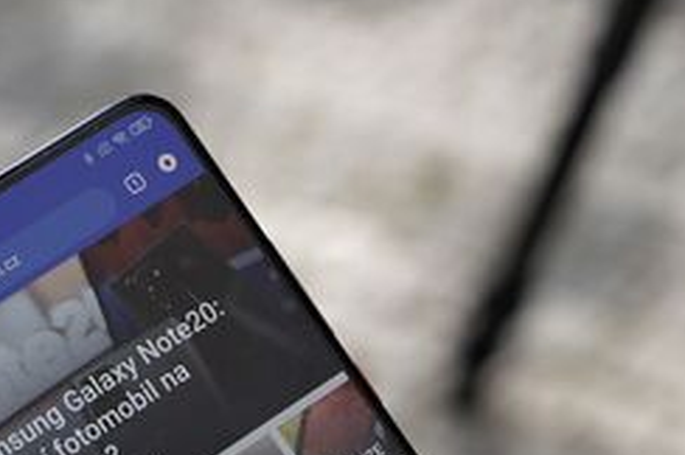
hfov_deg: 16.2
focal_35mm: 126
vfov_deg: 10.7
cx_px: 199
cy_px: 552
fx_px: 2394
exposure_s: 1/200
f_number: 4
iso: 160
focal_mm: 50
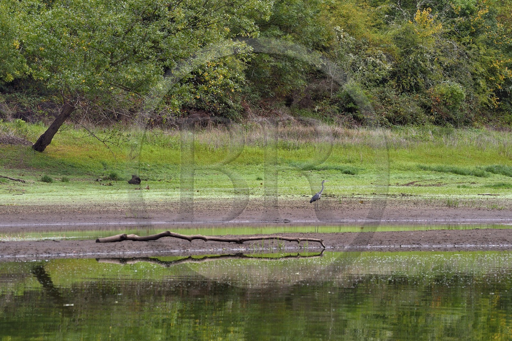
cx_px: 256
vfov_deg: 6.9
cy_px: 170
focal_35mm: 200
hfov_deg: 10.3
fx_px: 2844
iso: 800
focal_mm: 200
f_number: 11
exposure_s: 1/400
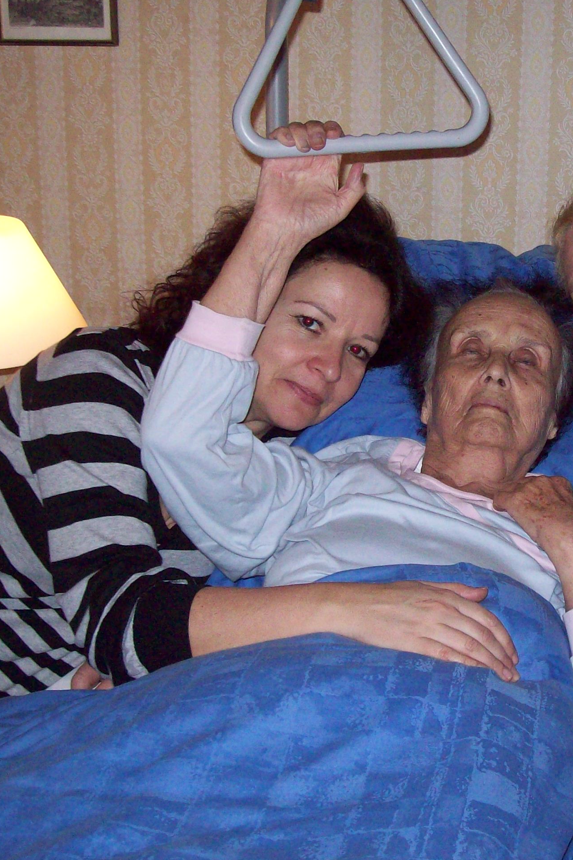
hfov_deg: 21.2
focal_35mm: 63
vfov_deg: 31.9
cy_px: 431
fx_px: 1504
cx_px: 490
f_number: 3
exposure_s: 1/73.6
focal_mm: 7.6
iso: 200
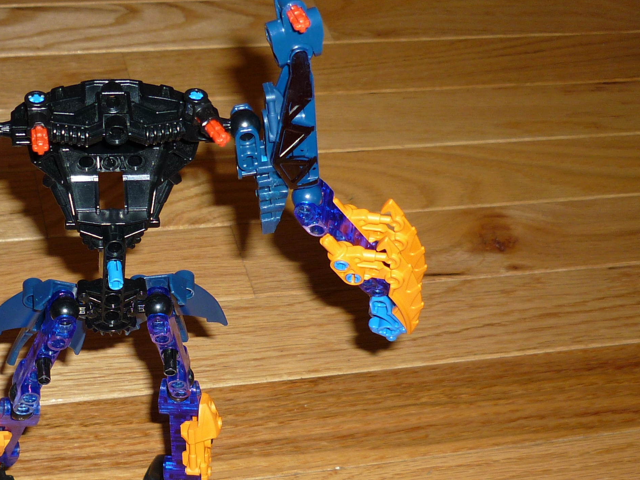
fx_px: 1183
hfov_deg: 29.9
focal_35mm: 64
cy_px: 325
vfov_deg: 22.8
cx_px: 178
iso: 100
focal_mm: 5.5
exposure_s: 1/60
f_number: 2.8
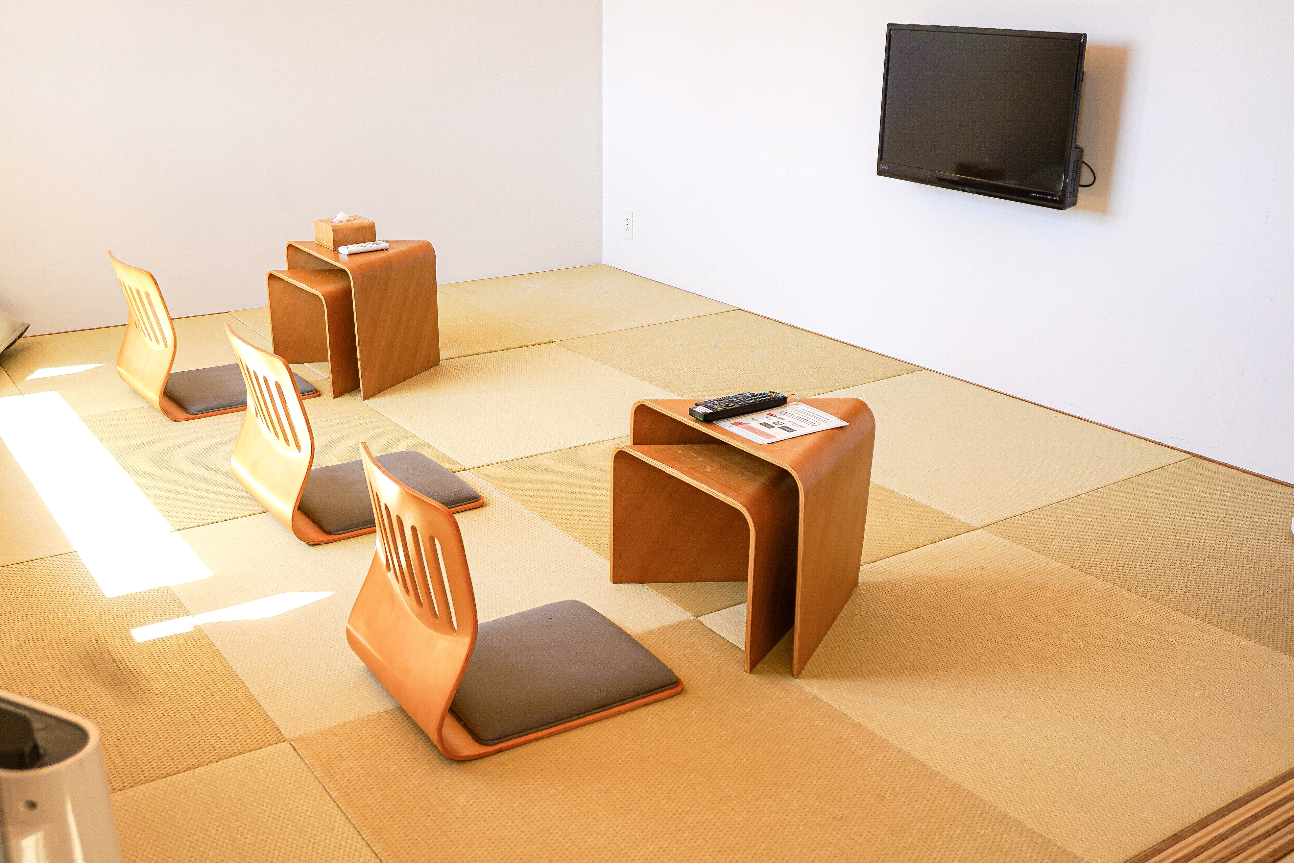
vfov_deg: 36.9
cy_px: 432
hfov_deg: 53.1
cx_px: 647
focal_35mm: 36
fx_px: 1294
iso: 160
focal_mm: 24
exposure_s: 1/160
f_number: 4.5
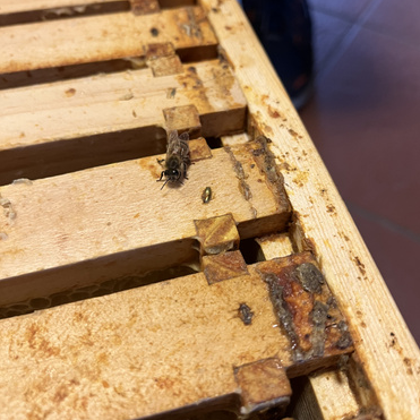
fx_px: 426
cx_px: 211
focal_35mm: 31
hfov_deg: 52.5
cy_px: 199
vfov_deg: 52.5
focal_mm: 5.1
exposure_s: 1/50
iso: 160
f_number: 1.6
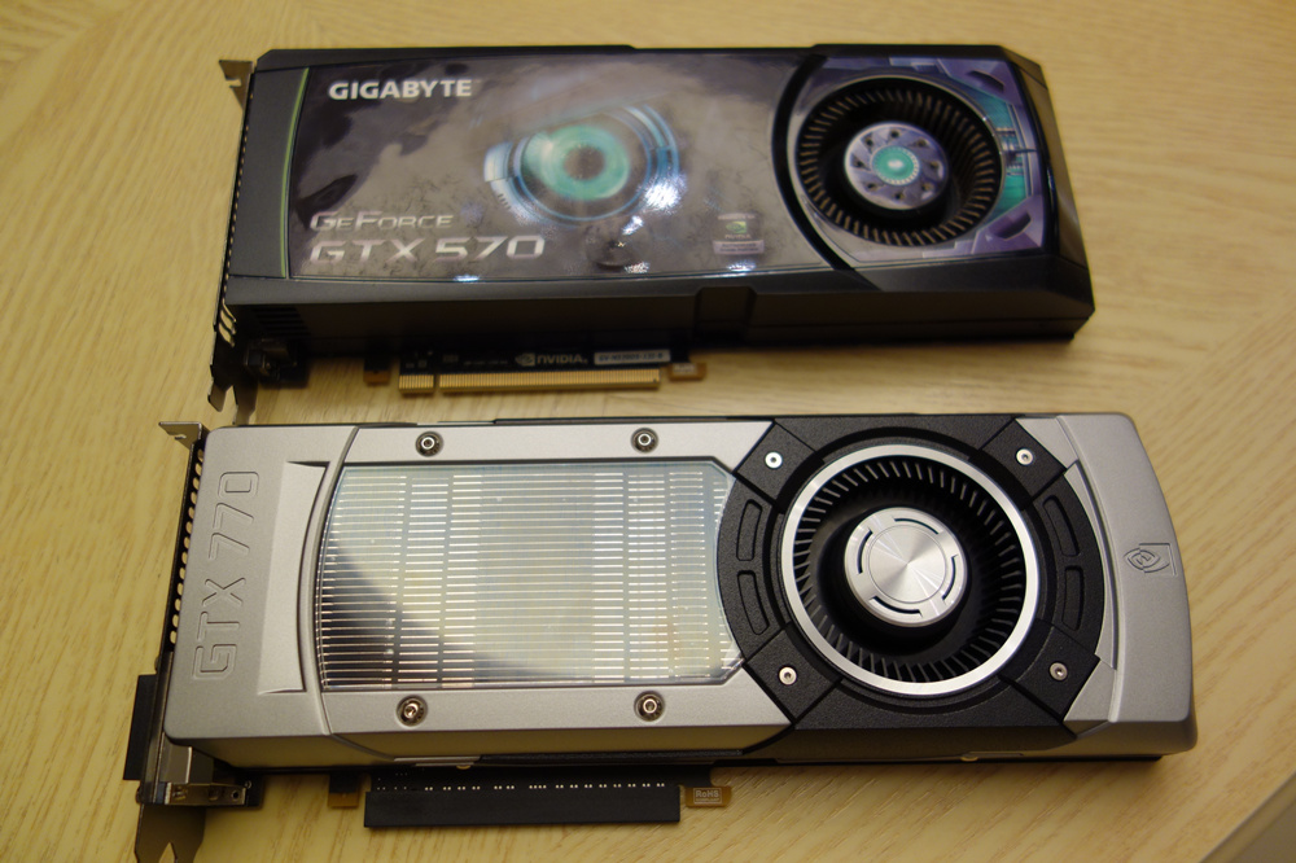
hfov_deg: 65.5
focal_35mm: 28
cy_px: 432
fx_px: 1008
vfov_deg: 46.4
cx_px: 648
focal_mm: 10.4
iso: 125
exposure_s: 1/60
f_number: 1.8
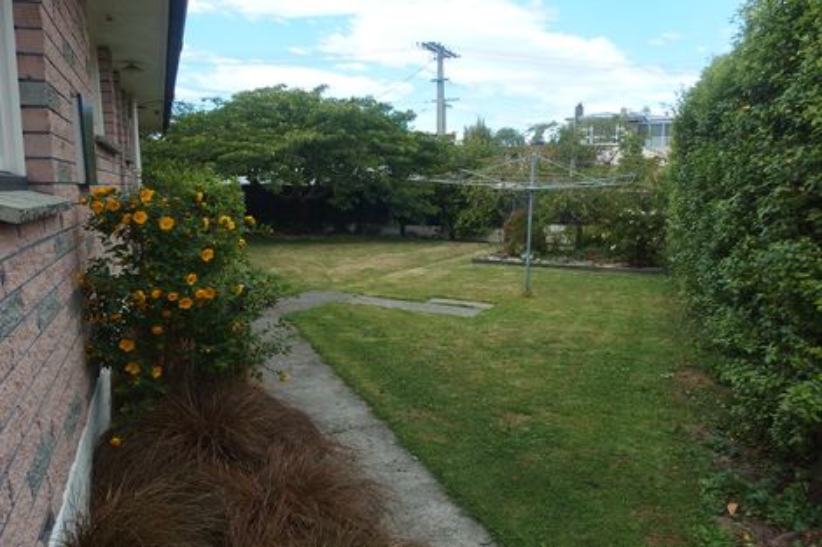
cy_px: 274
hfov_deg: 69.4
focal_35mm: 26
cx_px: 411
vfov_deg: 49.5
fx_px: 593
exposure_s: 1/640
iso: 100
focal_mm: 4.7
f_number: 3.5
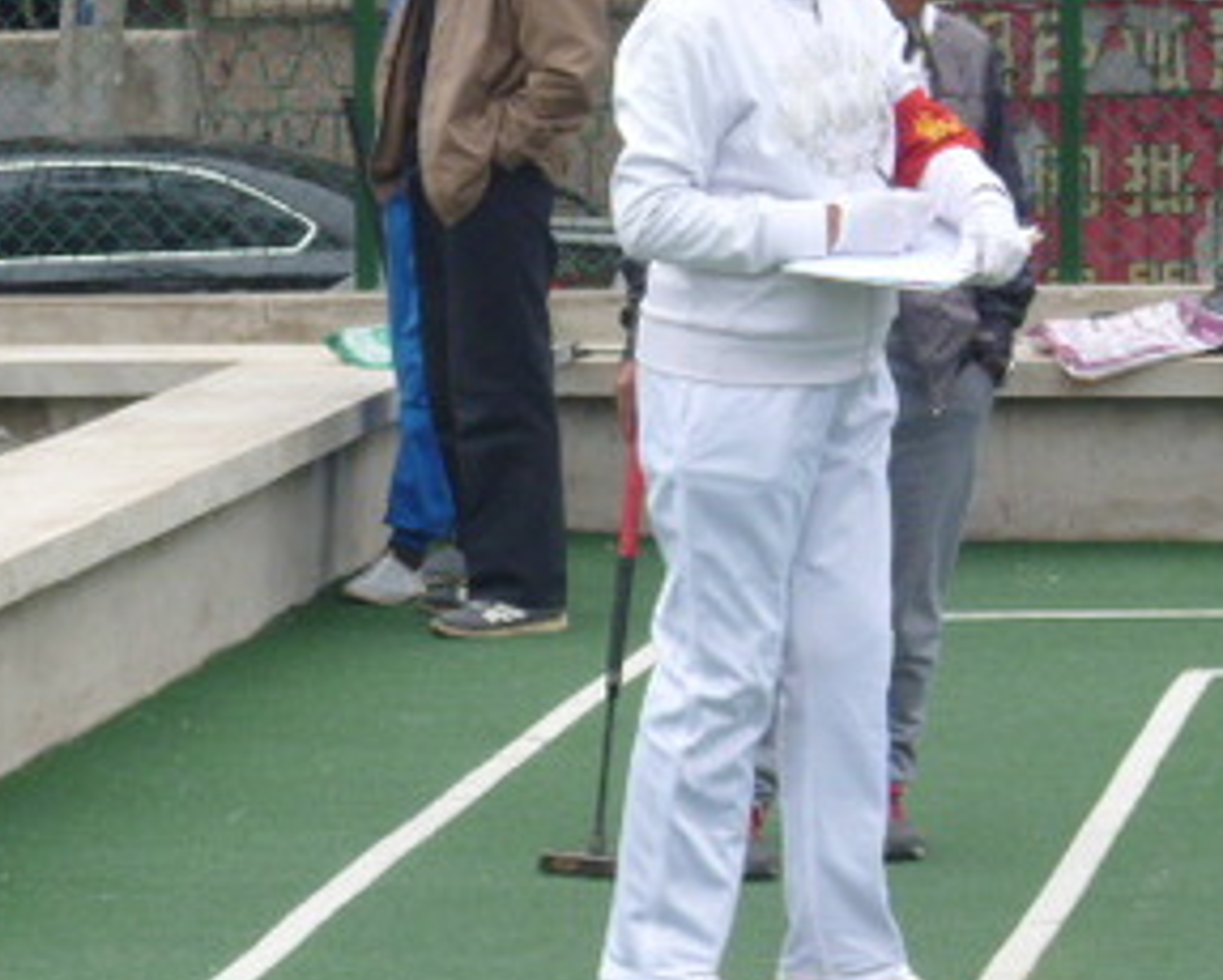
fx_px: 7824
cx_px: 55
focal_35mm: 216
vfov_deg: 7.2
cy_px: 464
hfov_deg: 8.9
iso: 160
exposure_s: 1/125
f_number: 5.9
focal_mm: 18.9
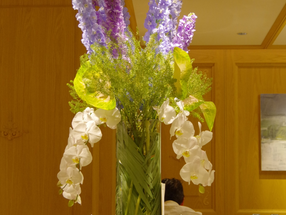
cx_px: 143
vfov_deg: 18.7
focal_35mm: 79
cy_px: 126
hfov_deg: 24.7
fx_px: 653
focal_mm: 36
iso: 1600
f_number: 4.5
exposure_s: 1/60
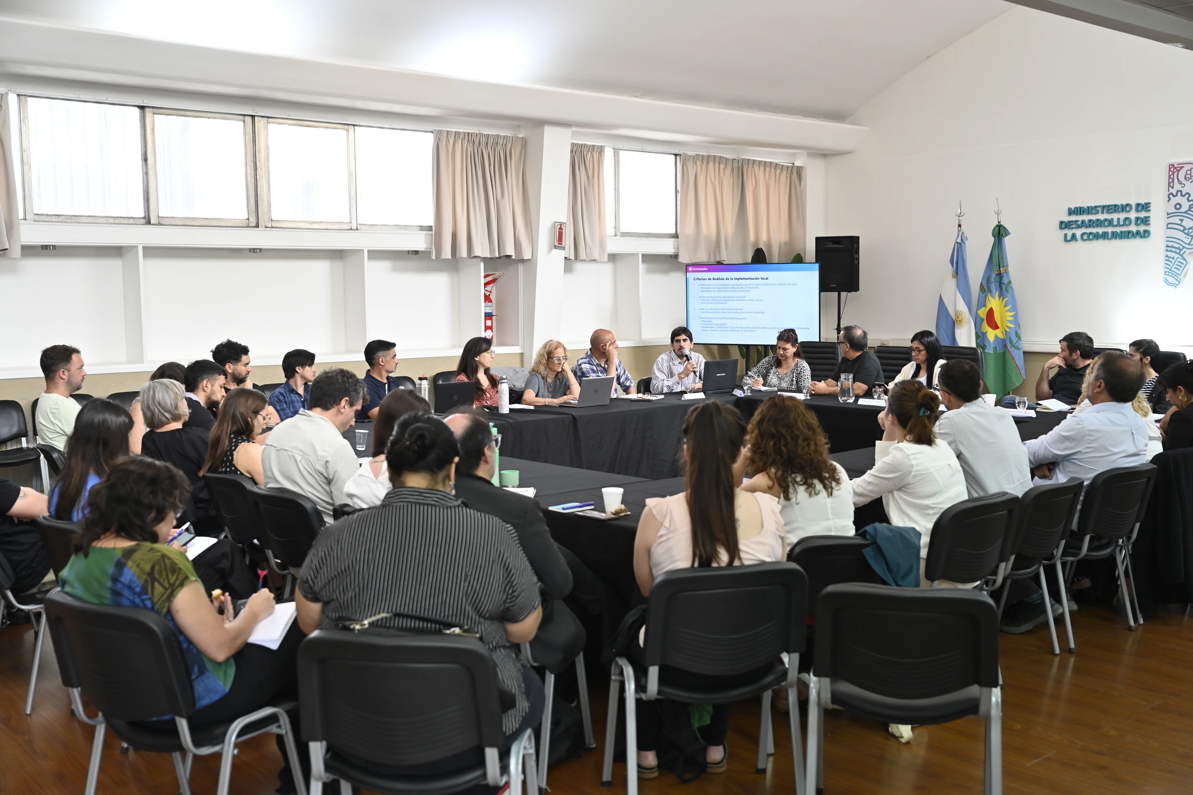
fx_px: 1159
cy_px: 398
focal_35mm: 35
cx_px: 596
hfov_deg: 54.4
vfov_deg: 37.8
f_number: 3.5
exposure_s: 1/160
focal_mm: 35
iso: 1250
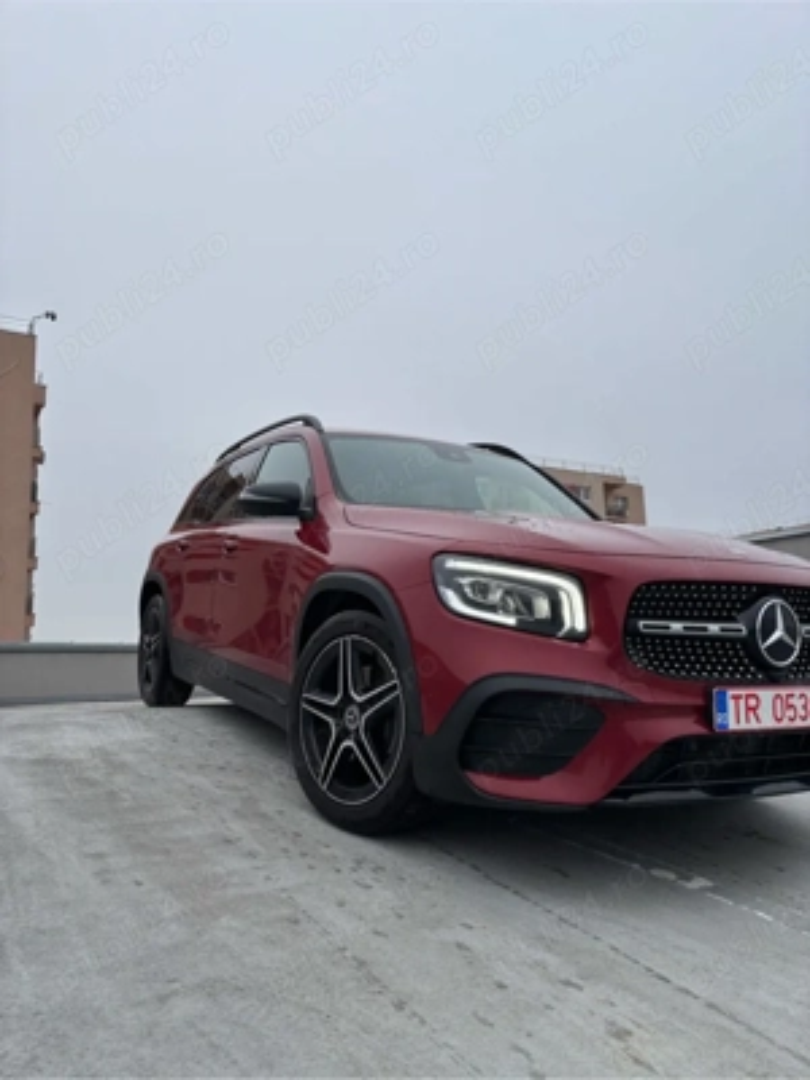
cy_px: 540
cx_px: 405
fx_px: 811
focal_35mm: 26
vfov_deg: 67.3
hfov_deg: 53.1
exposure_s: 1/568
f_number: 1.6
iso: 50
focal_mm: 5.96
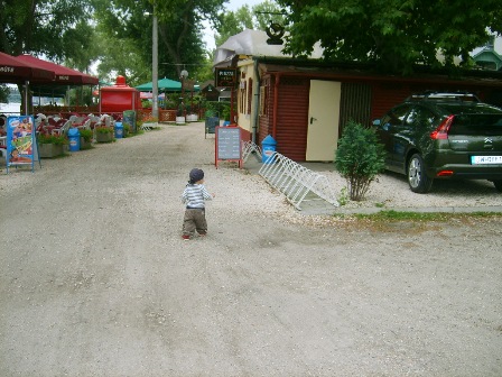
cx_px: 251
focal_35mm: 35
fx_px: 508
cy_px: 188
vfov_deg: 40.7
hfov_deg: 52.6
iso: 57
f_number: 2.8
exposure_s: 1/350
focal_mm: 5.8
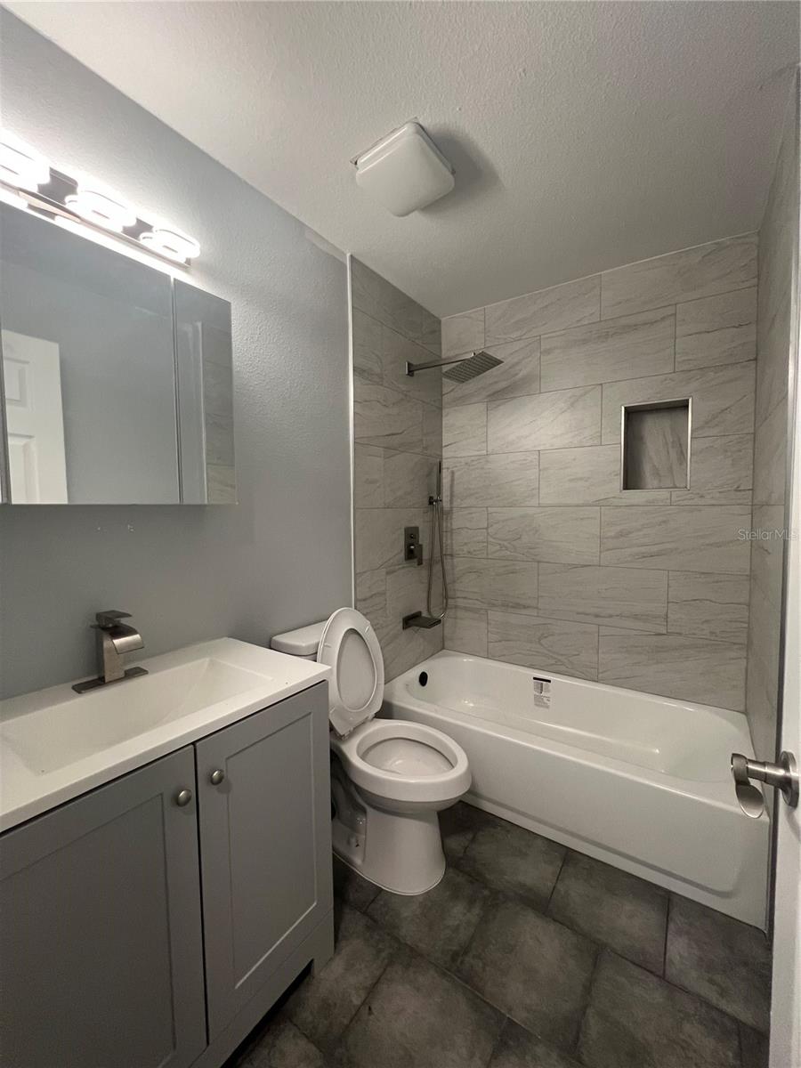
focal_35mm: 13
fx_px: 401
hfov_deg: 89.9
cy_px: 534
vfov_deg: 106.2
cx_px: 400
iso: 200
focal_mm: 1.57
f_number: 1.8
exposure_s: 1/60
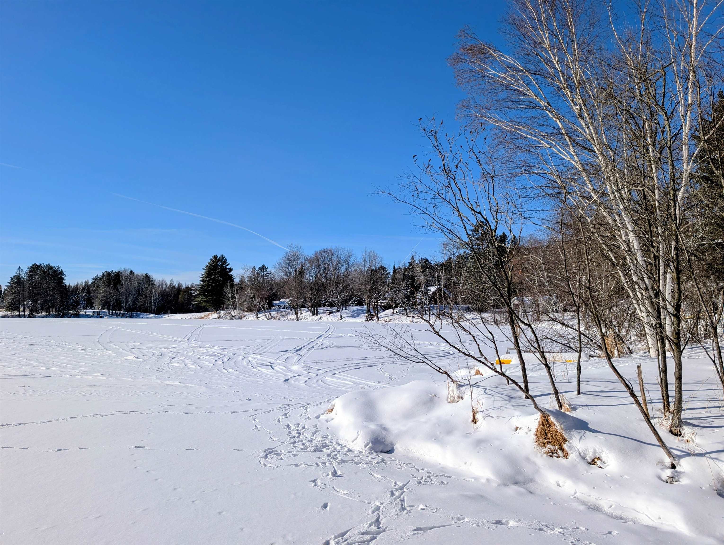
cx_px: 362
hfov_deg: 71.5
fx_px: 503
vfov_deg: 56.9
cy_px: 272
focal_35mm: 24
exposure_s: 1/2336
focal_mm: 6.9
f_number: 1.68
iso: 21
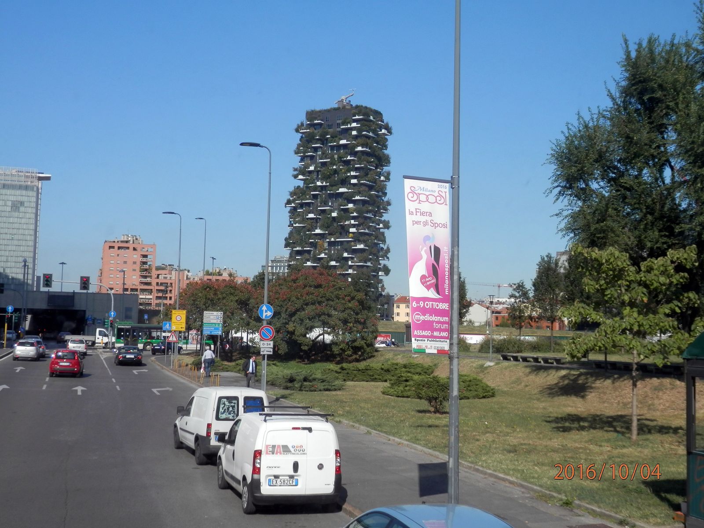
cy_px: 264
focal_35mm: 45
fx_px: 915
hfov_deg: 42.1
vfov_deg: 32.2
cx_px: 352
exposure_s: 1/800
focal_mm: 8
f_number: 3.8
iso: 80
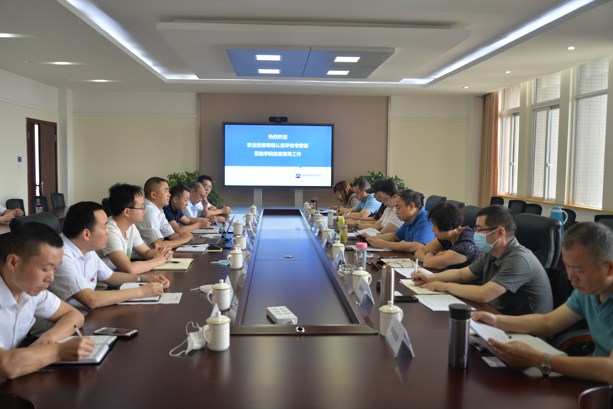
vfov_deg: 41.1
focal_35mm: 32
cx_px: 300
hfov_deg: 58.7
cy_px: 200
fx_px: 545
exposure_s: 1/100
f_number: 4
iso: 720
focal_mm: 31
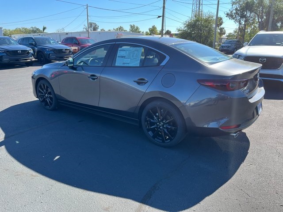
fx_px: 213
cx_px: 142
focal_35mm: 26
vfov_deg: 53.1
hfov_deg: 67.3
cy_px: 106
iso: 50
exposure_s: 1/714
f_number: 1.6
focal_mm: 5.1
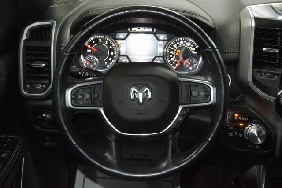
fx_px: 364
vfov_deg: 29.0
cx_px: 141
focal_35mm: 46
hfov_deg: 42.3
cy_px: 94
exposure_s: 1/20
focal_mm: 31
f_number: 4
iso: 1100
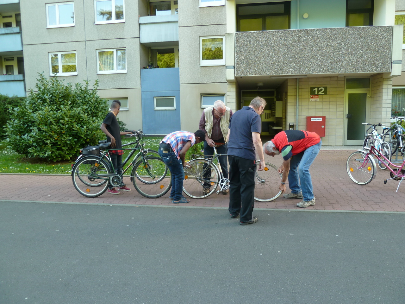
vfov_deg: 54.9
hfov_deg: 69.4
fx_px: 292
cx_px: 202
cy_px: 152
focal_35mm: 25
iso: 80
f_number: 3.3
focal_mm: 4.1
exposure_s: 1/50
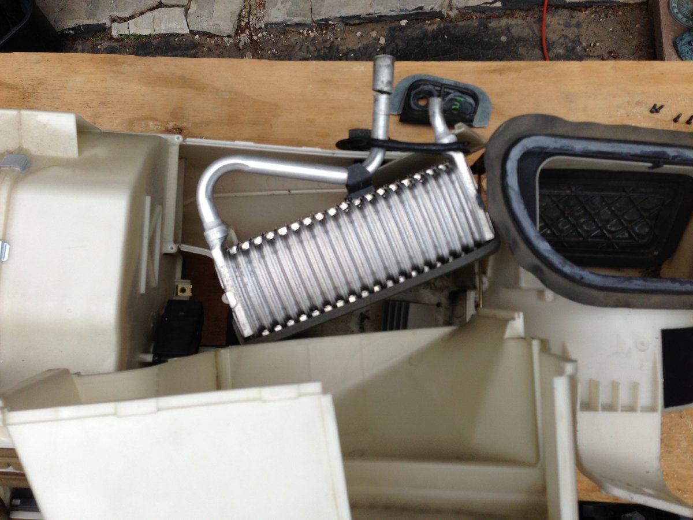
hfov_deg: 55.4
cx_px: 346
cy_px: 260
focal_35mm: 33
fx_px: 661
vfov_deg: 42.9
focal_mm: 4.13
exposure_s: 1/448
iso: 50
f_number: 2.4
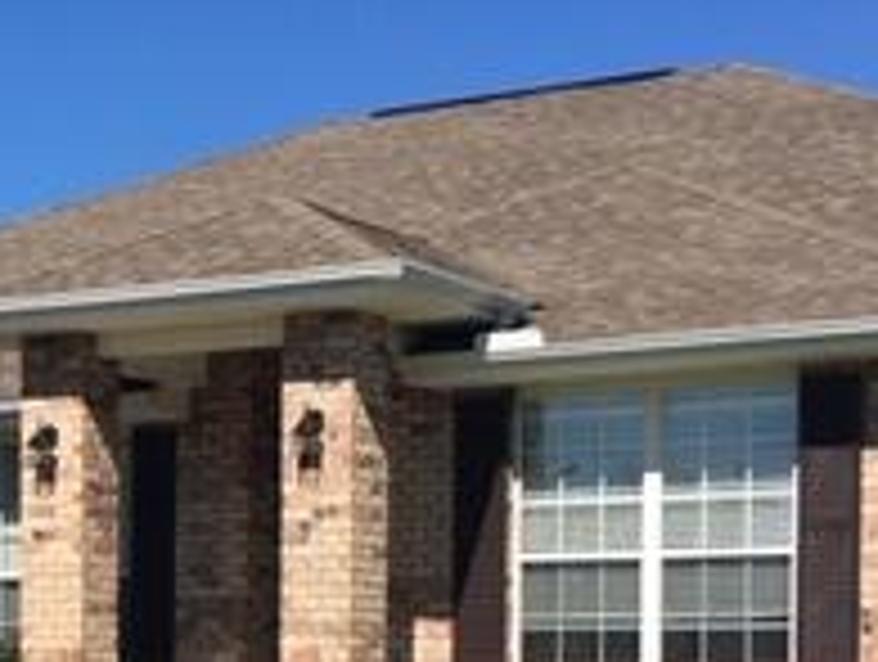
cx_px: 32
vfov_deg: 15.2
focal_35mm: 95
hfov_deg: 20.1
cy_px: 748
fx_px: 2414
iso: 25
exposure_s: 1/1923
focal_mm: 4.15
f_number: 2.2
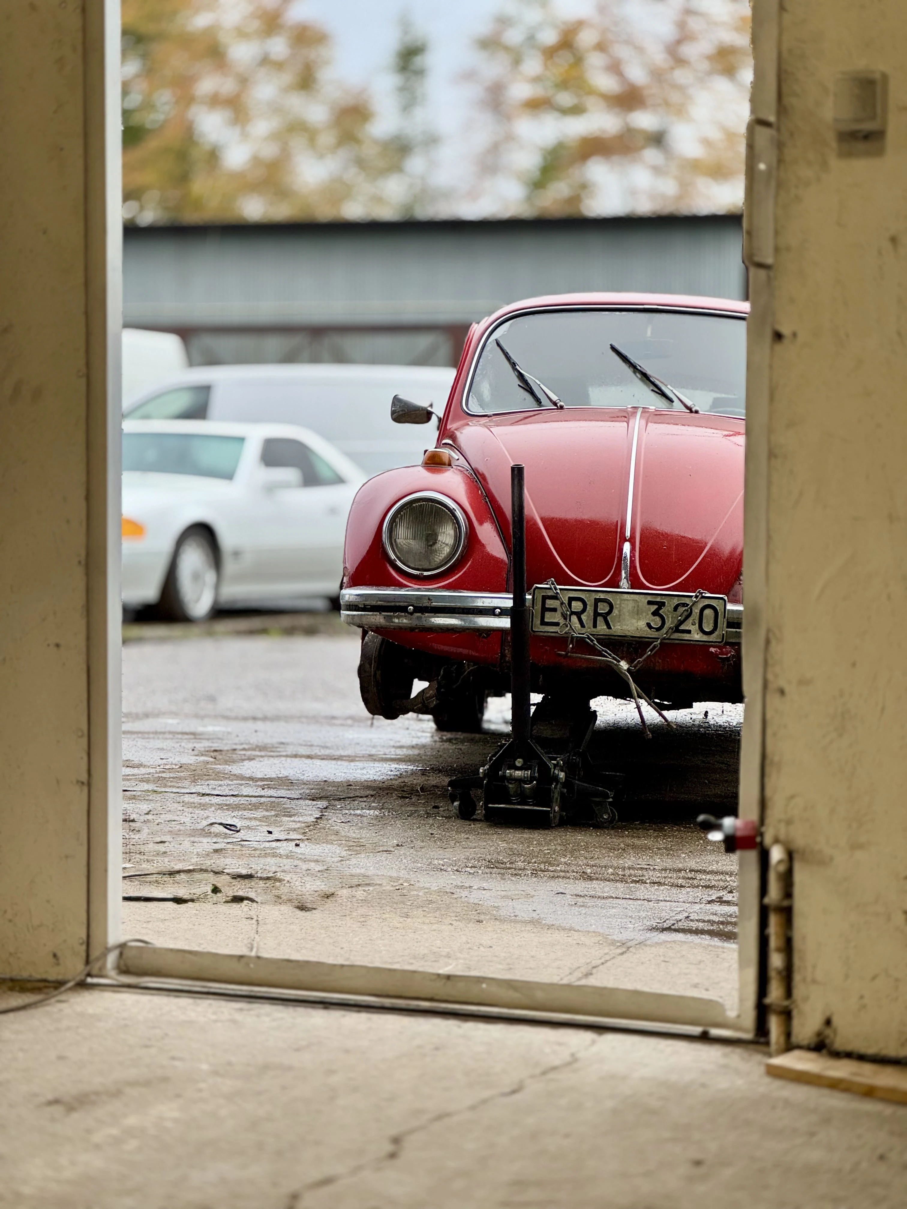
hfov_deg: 19.1
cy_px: 604
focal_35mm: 77
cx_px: 454
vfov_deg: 25.3
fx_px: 2690
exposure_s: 1/100
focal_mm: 9
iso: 100
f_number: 2.8
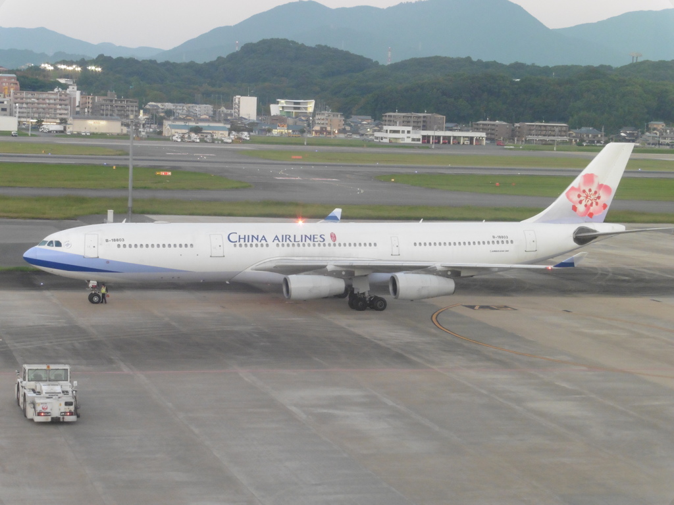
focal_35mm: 85
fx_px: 1655
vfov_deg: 17.4
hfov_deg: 23.0
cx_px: 337
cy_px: 252
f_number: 5.2
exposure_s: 1/20
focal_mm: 15.1
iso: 400
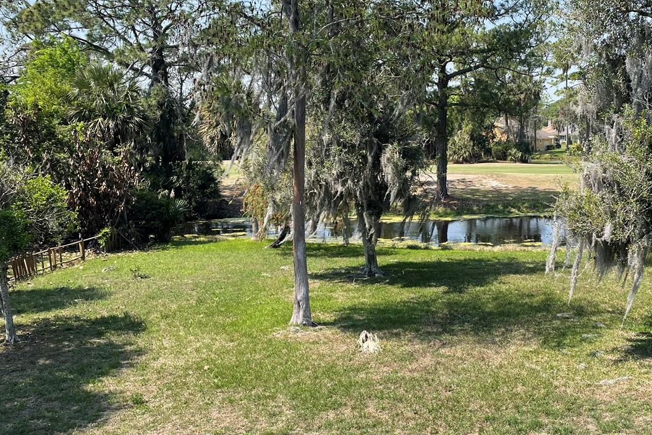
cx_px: 485
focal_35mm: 41
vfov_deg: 32.6
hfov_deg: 45.8
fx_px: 743
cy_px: 253
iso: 32
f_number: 1.6
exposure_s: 1/1742
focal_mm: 4.2
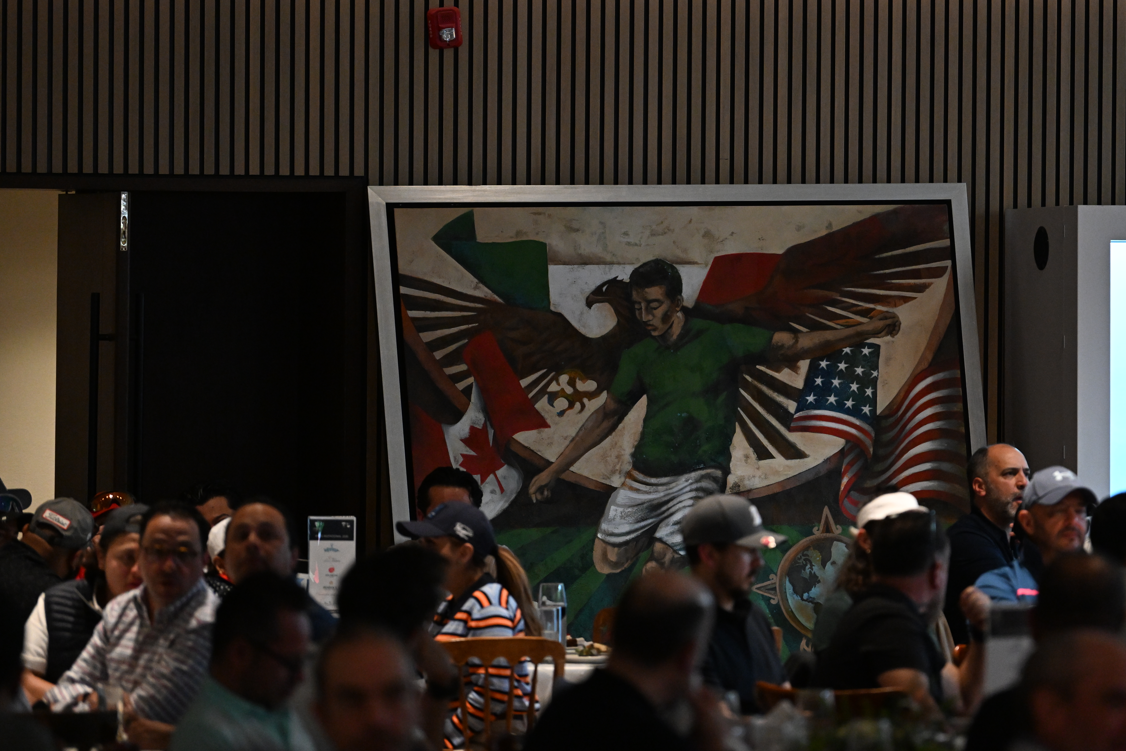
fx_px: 6599
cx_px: 678
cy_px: 361
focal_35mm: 211
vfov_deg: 6.5
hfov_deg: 9.7
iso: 4000
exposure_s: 1/400
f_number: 2.8
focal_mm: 175
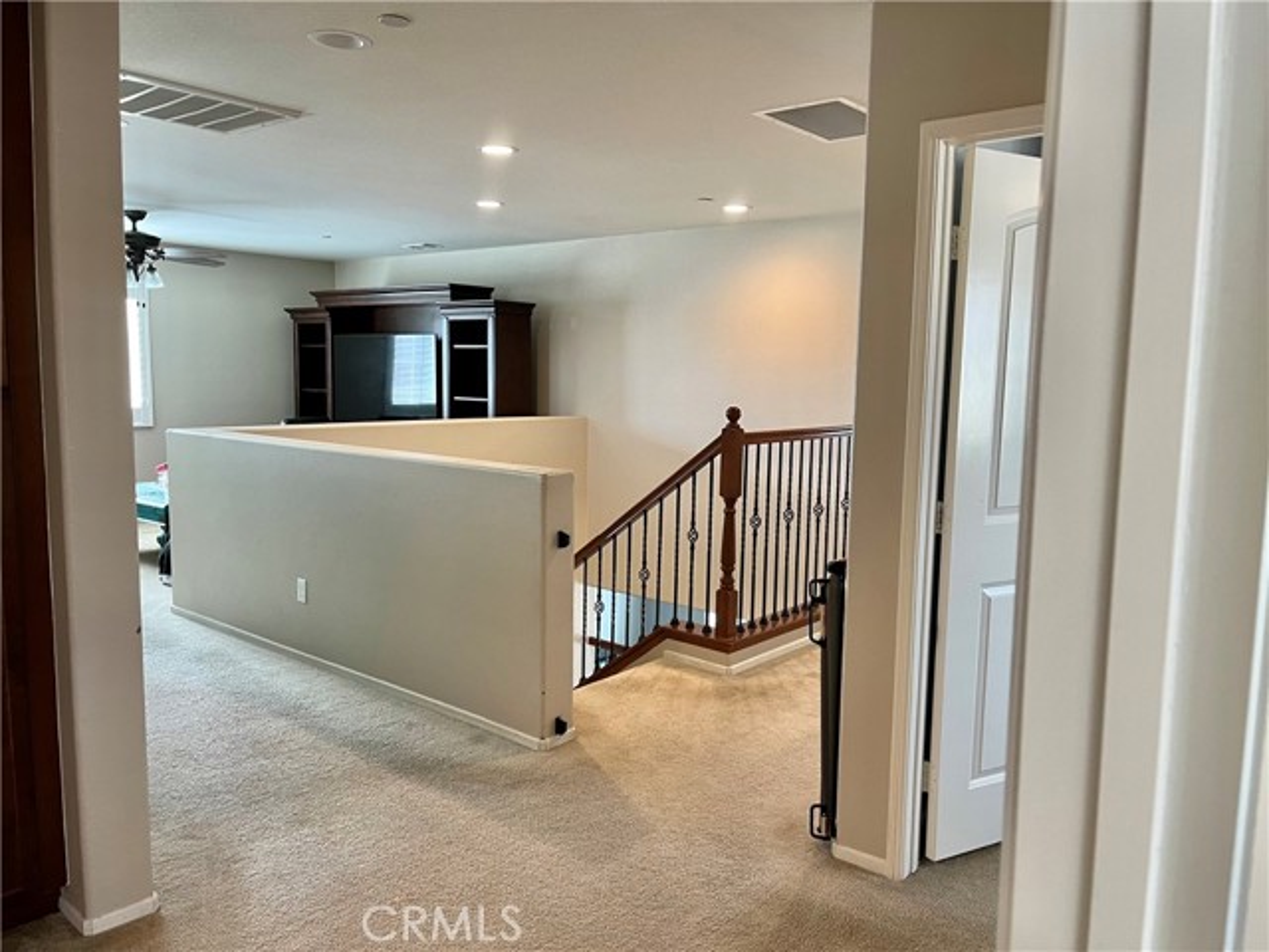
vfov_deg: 53.1
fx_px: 953
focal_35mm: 26
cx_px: 634
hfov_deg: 67.3
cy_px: 476
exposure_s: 1/60
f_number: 1.6
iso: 100
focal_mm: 5.1
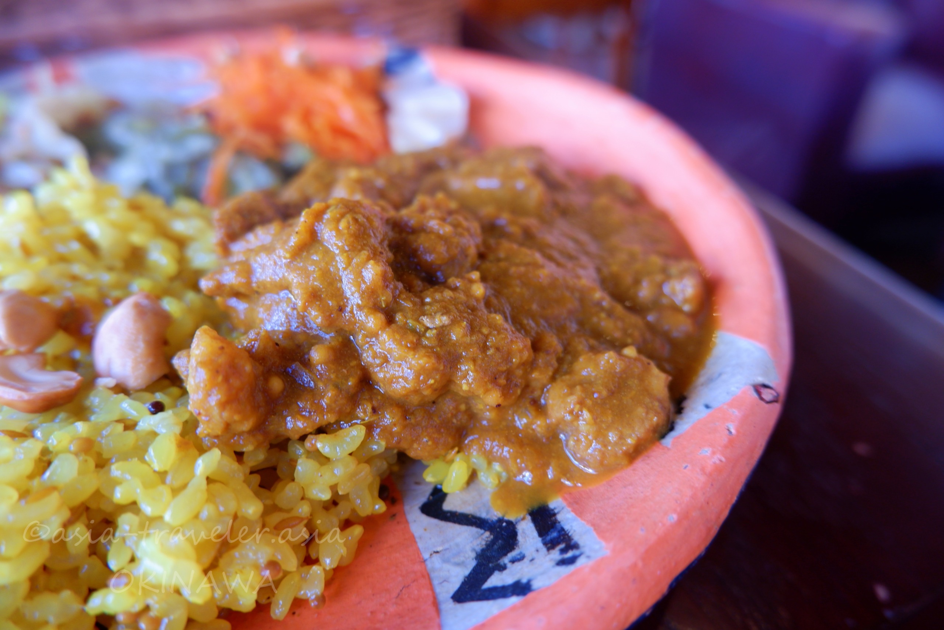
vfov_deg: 55.1
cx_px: 472
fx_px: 603
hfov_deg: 76.1
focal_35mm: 23
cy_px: 315
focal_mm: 15
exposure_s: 1/25
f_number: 3.5
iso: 250
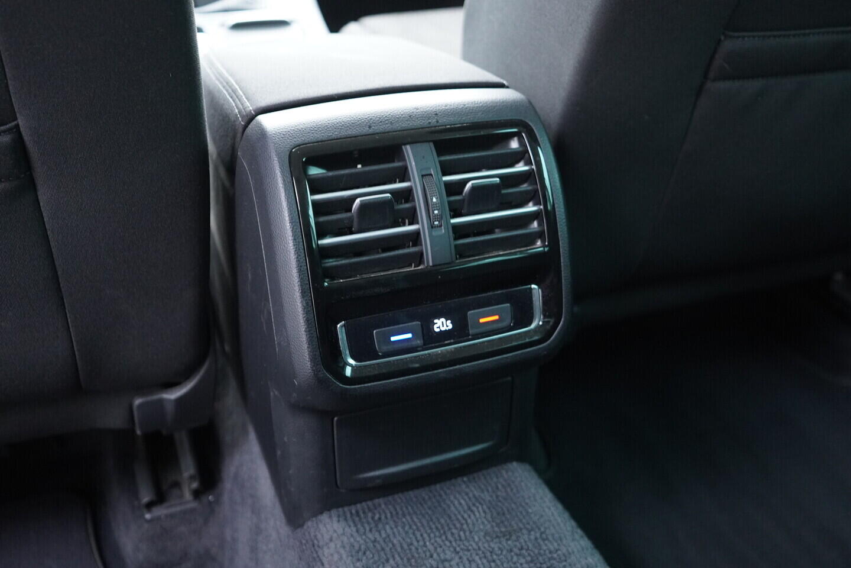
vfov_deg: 36.9
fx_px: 851
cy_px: 284
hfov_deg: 53.1
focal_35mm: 36
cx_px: 426
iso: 2000
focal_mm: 24
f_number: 2.8
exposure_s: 1/40
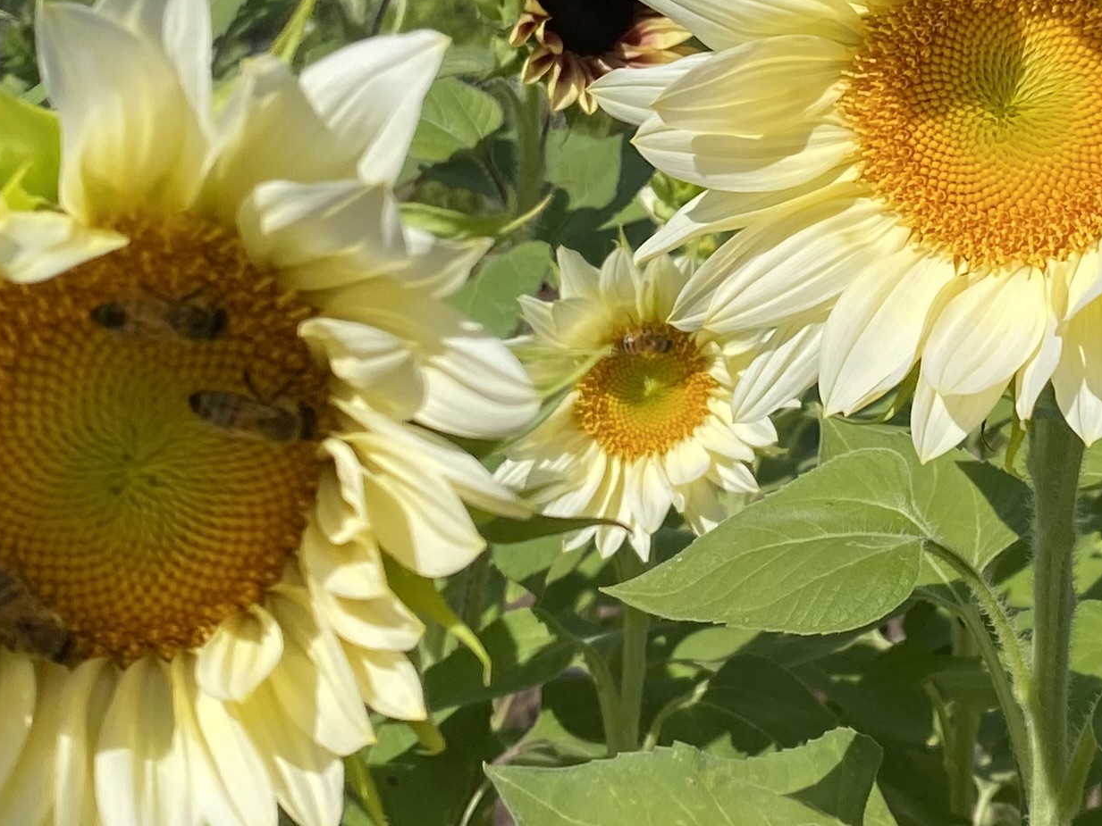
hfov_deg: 22.6
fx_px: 2706
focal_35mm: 85
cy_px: -31
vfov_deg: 16.9
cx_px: 949
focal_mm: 4.25
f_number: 1.8
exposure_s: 1/3205
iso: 32
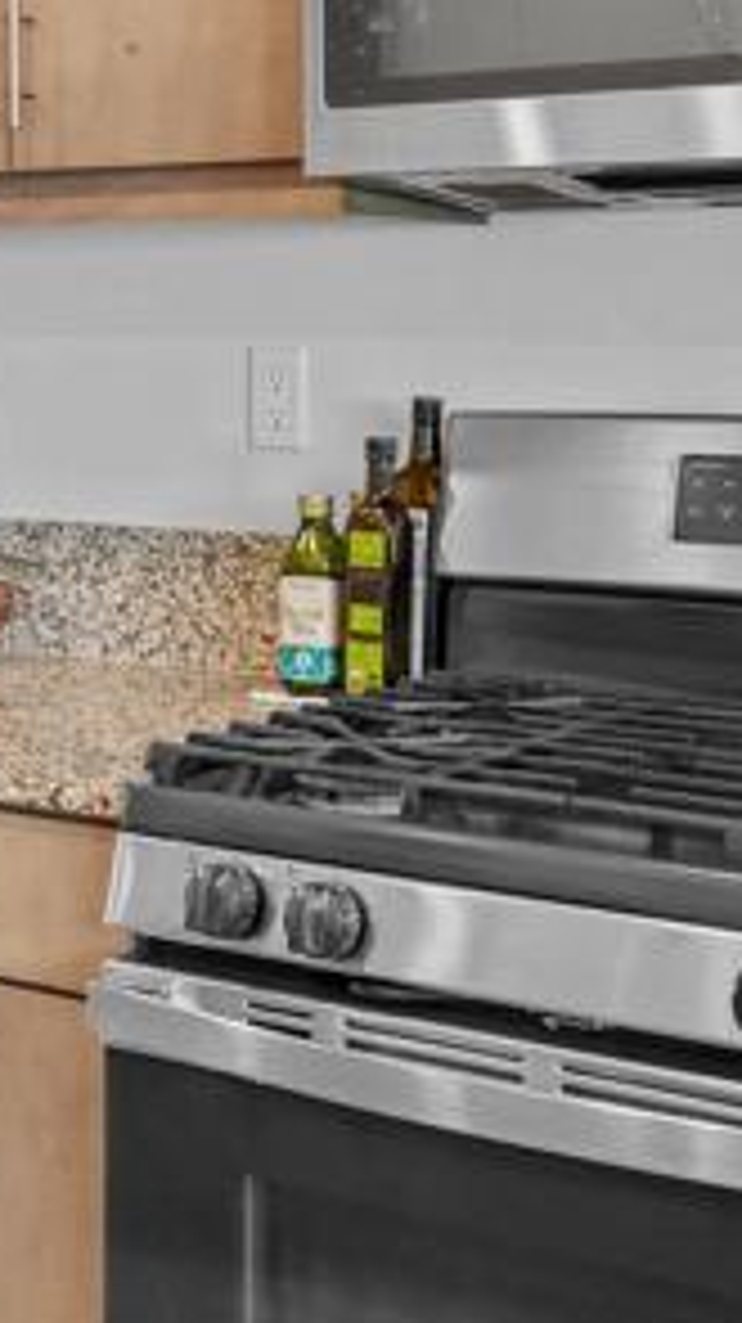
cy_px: 371
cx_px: 76
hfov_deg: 20.0
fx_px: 2061
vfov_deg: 35.0
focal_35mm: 59
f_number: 8
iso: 100
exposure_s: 1.3
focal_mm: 17.2
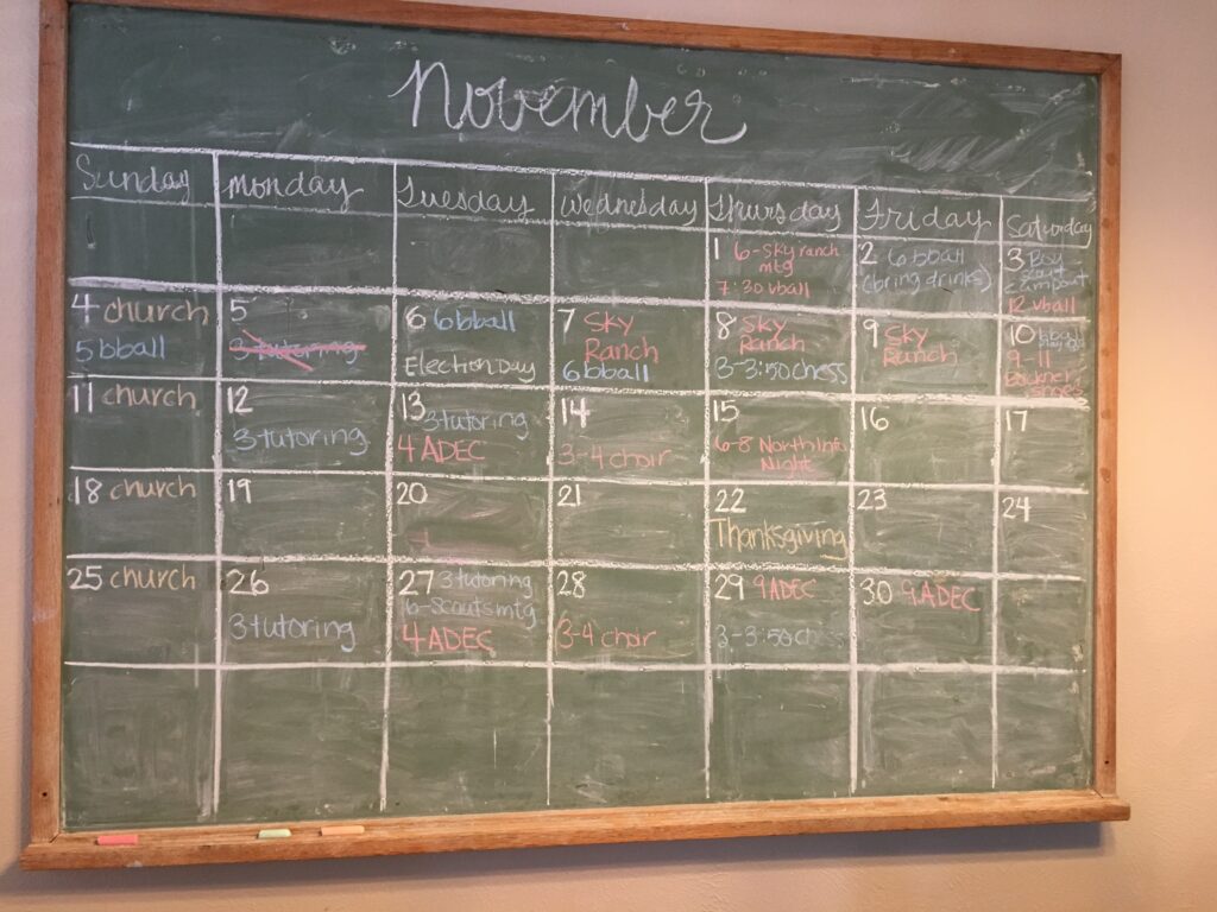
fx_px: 1020
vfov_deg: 48.2
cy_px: 456
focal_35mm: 29
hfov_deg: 61.7
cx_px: 608
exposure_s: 1/30
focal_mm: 4.15
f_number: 2.2
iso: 125
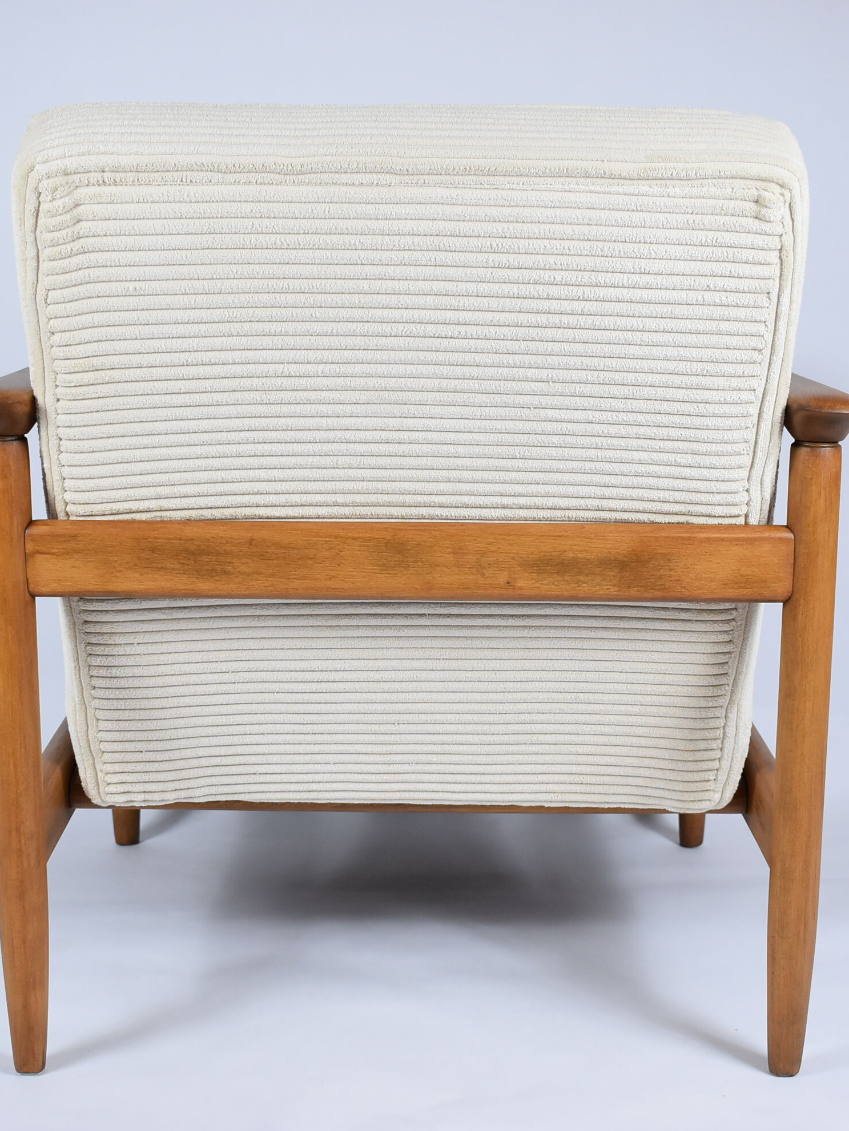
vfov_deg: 31.7
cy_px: 567
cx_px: 417
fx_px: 1994
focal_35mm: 61
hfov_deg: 24.0
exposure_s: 1/125
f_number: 5.6
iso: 800
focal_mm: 28
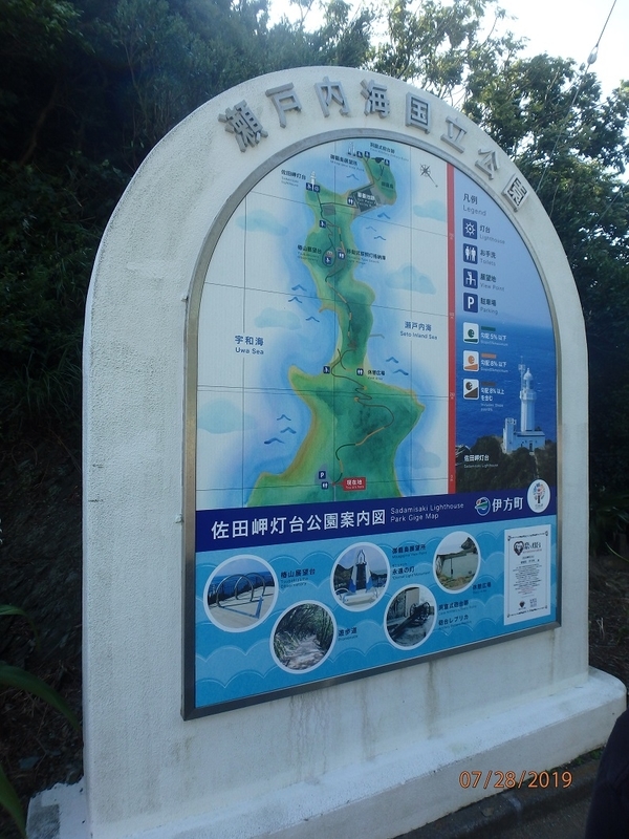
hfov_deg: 63.4
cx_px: 314
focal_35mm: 21
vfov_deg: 79.0
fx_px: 509
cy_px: 420
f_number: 3.5
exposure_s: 1/400
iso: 125
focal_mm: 3.7
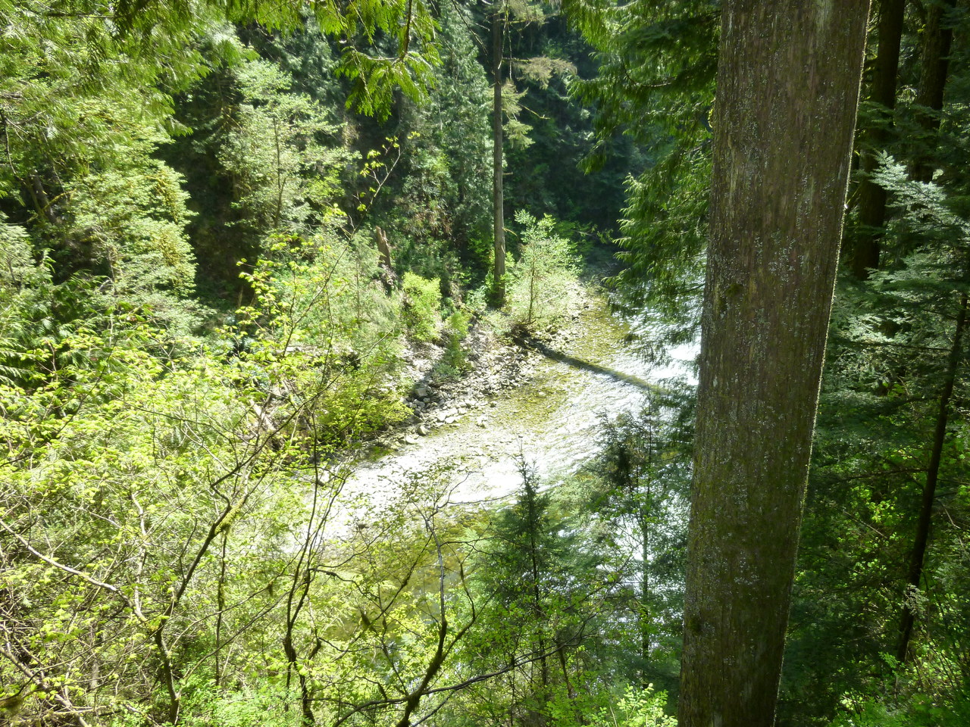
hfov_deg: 69.4
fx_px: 701
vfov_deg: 54.9
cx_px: 485
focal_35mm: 25
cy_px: 364
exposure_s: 1/125
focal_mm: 4.5
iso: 125
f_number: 3.3
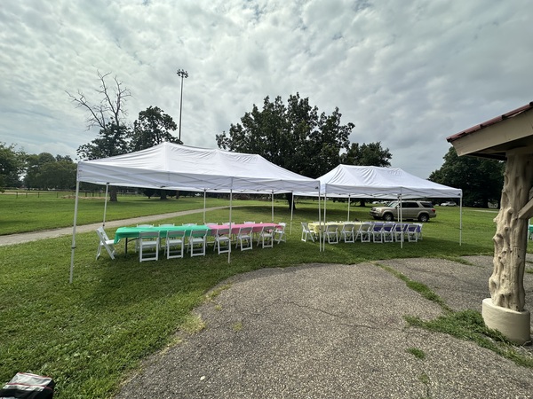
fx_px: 216
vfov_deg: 85.7
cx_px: 266
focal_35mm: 14
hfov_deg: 102.1
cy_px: 200
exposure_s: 1/3861
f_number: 2.2
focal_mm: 2.22
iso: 50
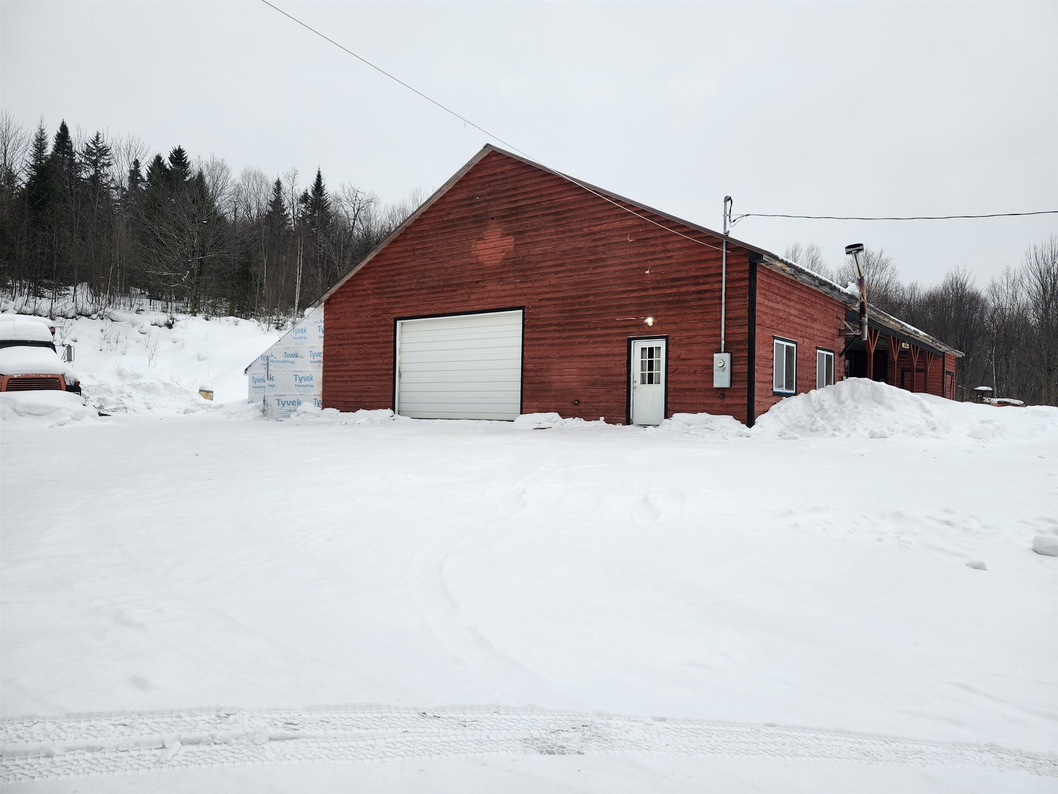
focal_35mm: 23
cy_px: 397
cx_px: 529
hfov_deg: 73.9
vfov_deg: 58.9
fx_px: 703
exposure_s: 1/184
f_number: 1.8
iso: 25
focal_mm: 5.54
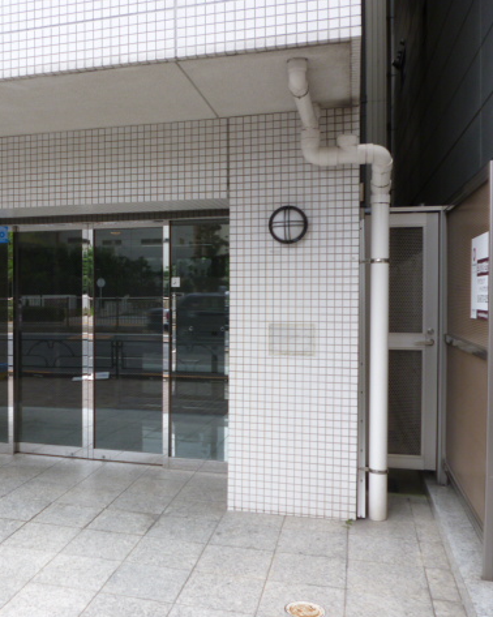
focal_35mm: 37
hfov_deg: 38.6
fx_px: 675
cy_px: 307
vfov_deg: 49.1
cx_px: 97
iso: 100
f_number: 3.1
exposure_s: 1/80
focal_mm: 5
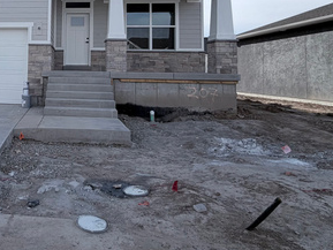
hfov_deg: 52.0
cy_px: 58
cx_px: 39
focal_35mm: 31
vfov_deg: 43.8
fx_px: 298
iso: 32
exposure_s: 1/1145
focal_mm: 2.22
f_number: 2.2
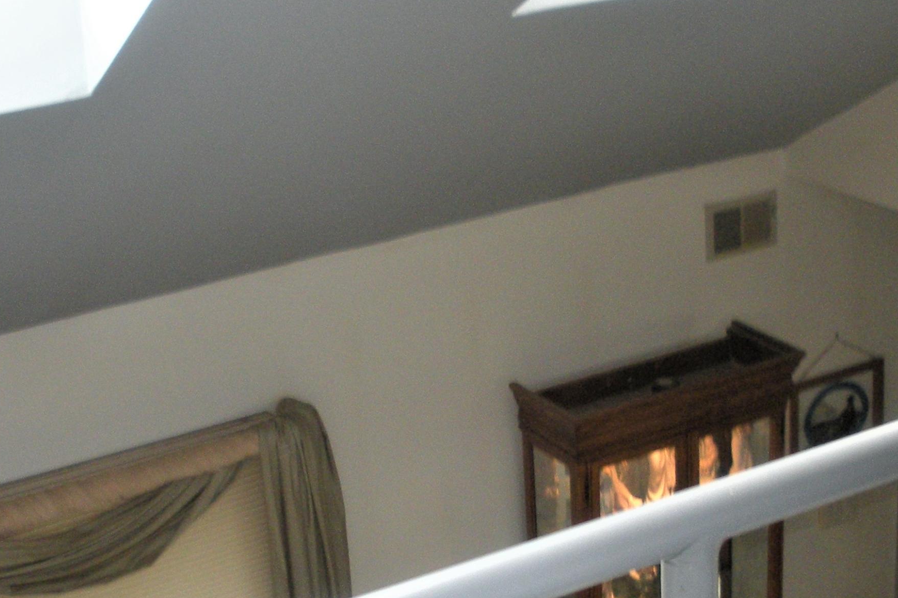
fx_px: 1546
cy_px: 351
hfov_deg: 32.4
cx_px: 415
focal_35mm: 62
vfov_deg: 21.9
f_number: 3.5
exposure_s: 1/67.5
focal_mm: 6.3
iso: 200
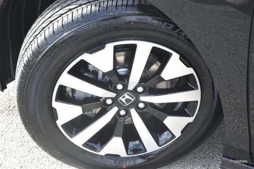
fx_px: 487
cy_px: 84
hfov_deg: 29.2
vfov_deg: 19.7
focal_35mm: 69
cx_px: 127
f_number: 8
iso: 400
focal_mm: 46
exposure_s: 1/250
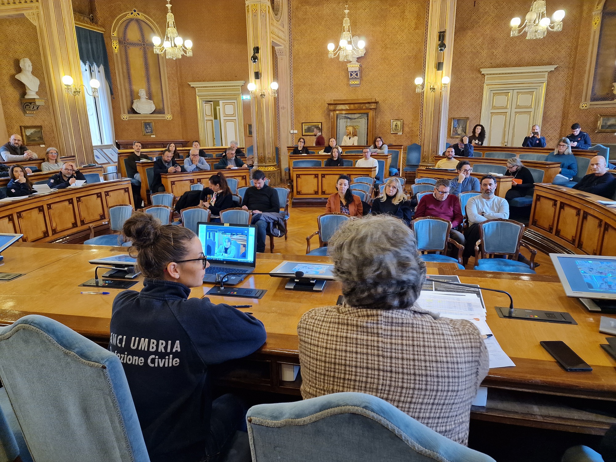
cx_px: 308
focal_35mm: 23
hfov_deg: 73.9
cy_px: 231
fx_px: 409
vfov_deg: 58.9
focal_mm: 6.4
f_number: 1.8
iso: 800
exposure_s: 1/50
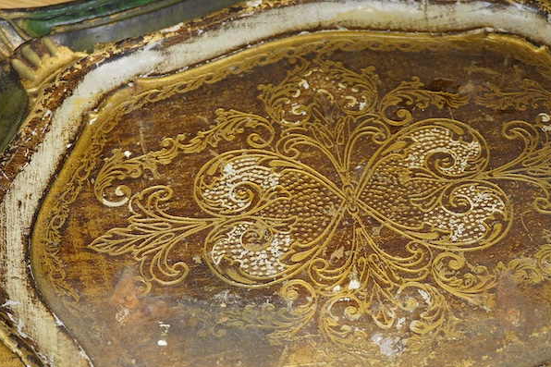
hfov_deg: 29.7
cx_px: 288
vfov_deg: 19.9
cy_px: 248
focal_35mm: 68
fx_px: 1040
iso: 1250
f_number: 3.5
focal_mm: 30
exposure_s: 1/125
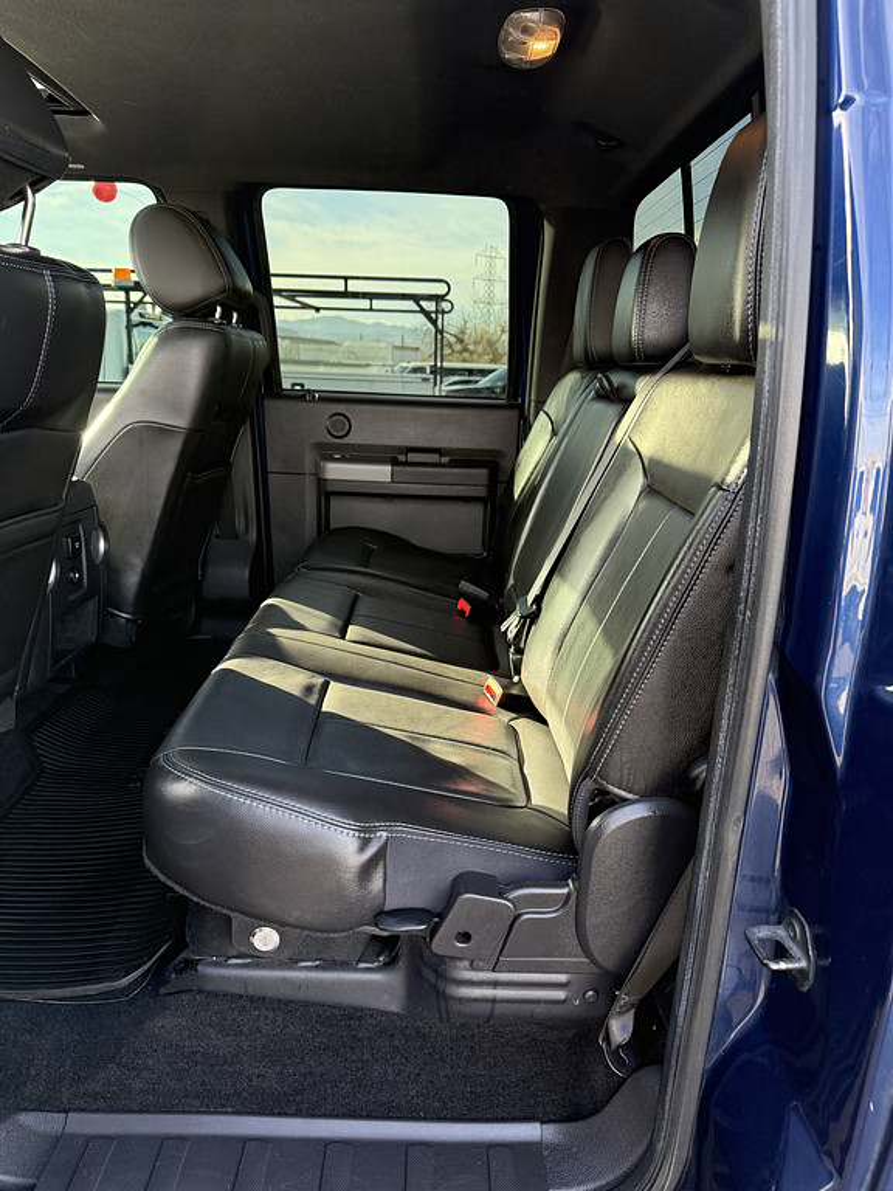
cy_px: 596
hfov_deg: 56.8
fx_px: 826
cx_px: 446
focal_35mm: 24
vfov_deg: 71.6
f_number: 1.78
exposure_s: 1/162
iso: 200
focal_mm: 6.76
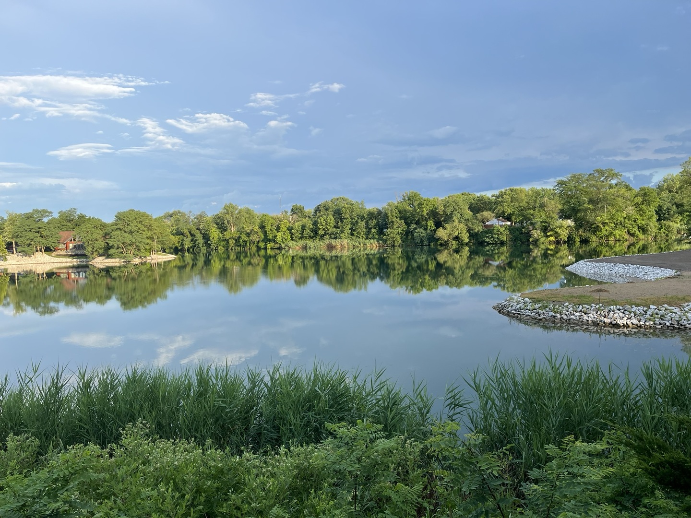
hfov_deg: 67.3
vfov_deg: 53.1
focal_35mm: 26
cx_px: 346
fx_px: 519
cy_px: 259
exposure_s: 1/1252
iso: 50
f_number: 1.6
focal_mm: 5.1
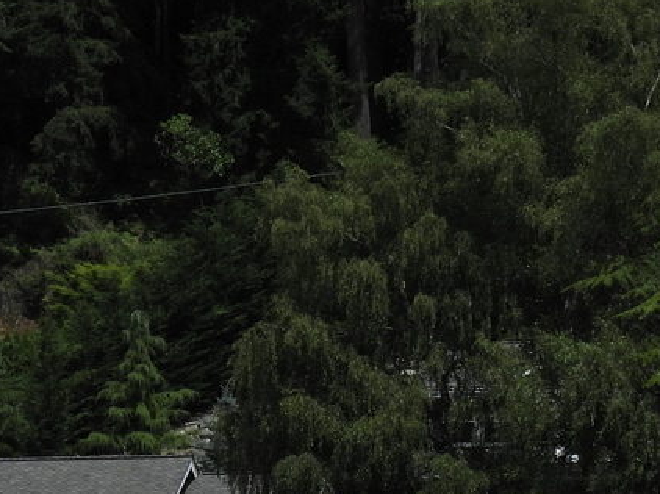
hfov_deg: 4.4
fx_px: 8670
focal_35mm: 455
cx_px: 42
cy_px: 668
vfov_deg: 3.3
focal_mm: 26.8
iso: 100
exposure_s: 1/1600
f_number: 6.3
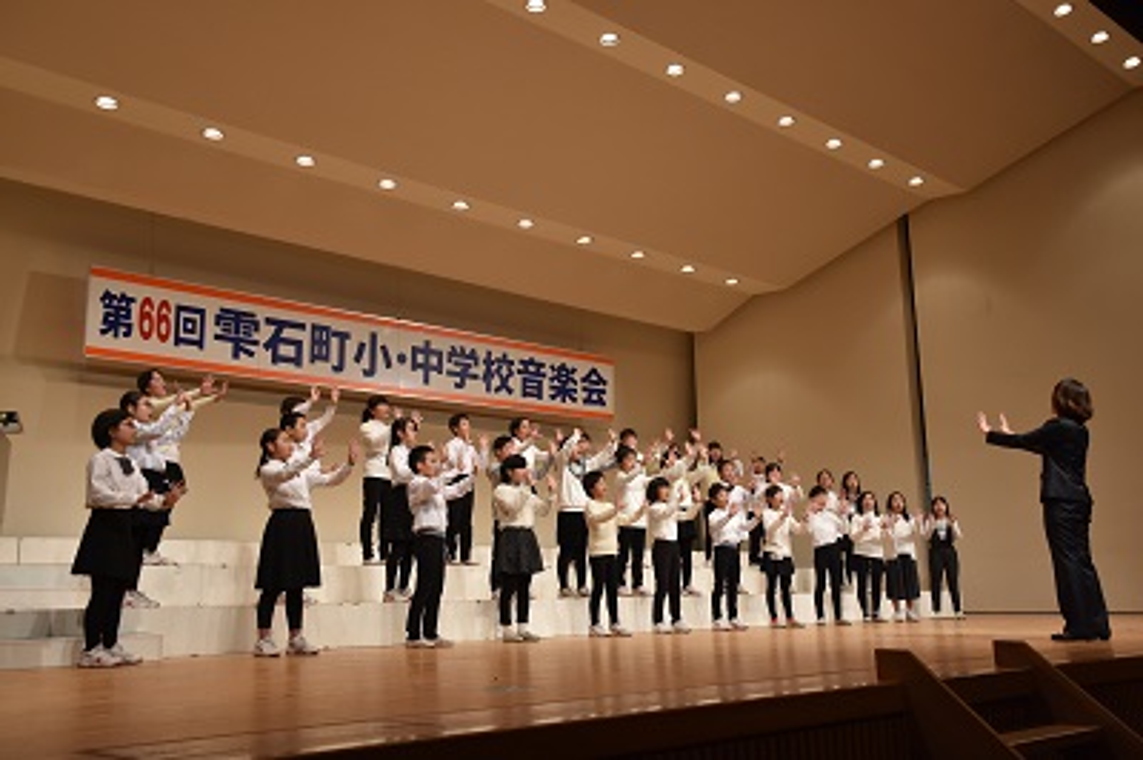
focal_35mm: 33
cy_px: 380
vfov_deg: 39.9
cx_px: 572
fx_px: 1047
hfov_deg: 57.3
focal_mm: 22
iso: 640
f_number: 4.5
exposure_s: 1/80
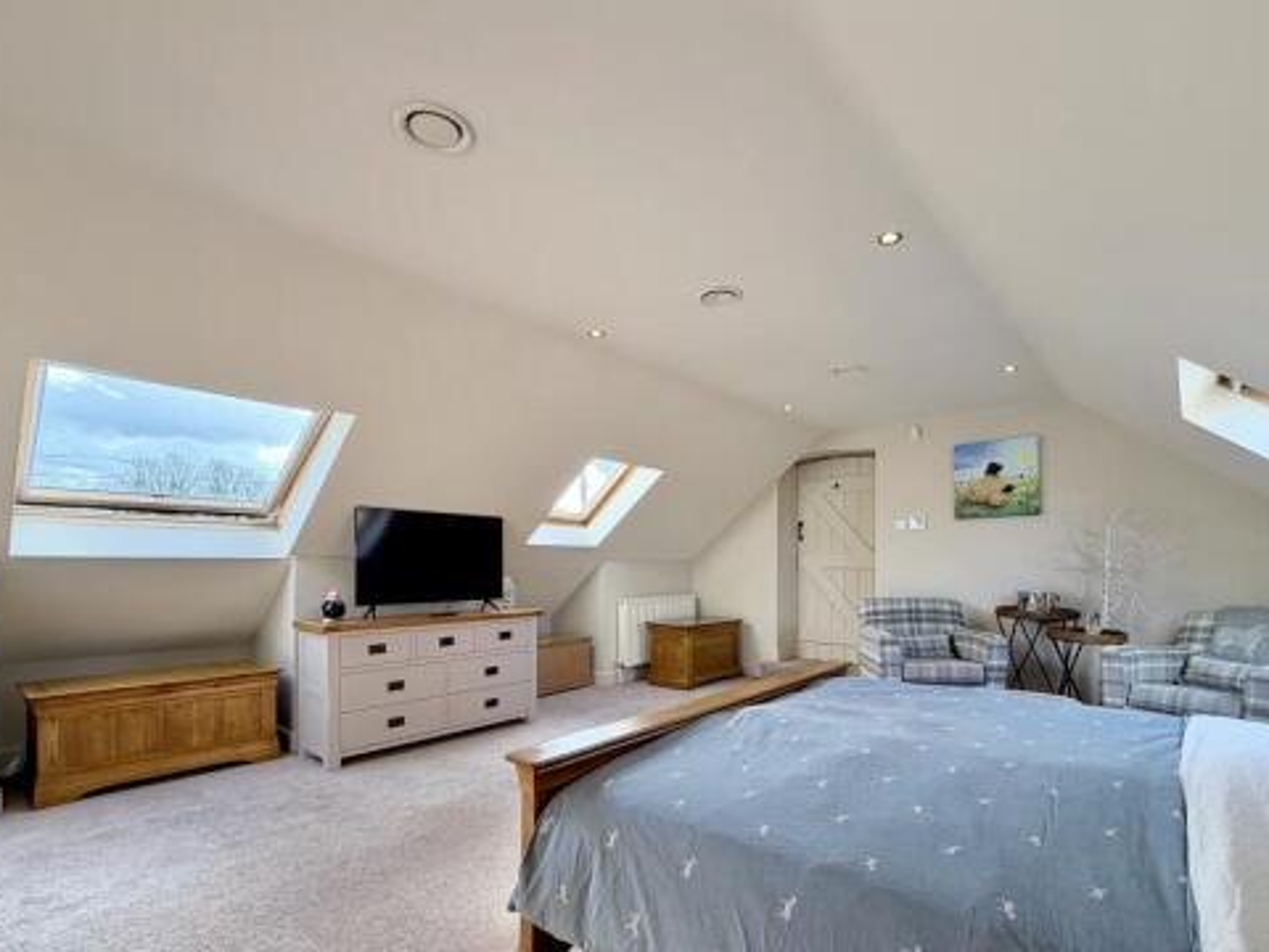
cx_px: 689
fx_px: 623
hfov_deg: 90.8
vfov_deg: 74.1
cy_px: 557
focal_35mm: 17
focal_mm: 2.22
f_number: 2.2
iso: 50
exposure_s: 1/100
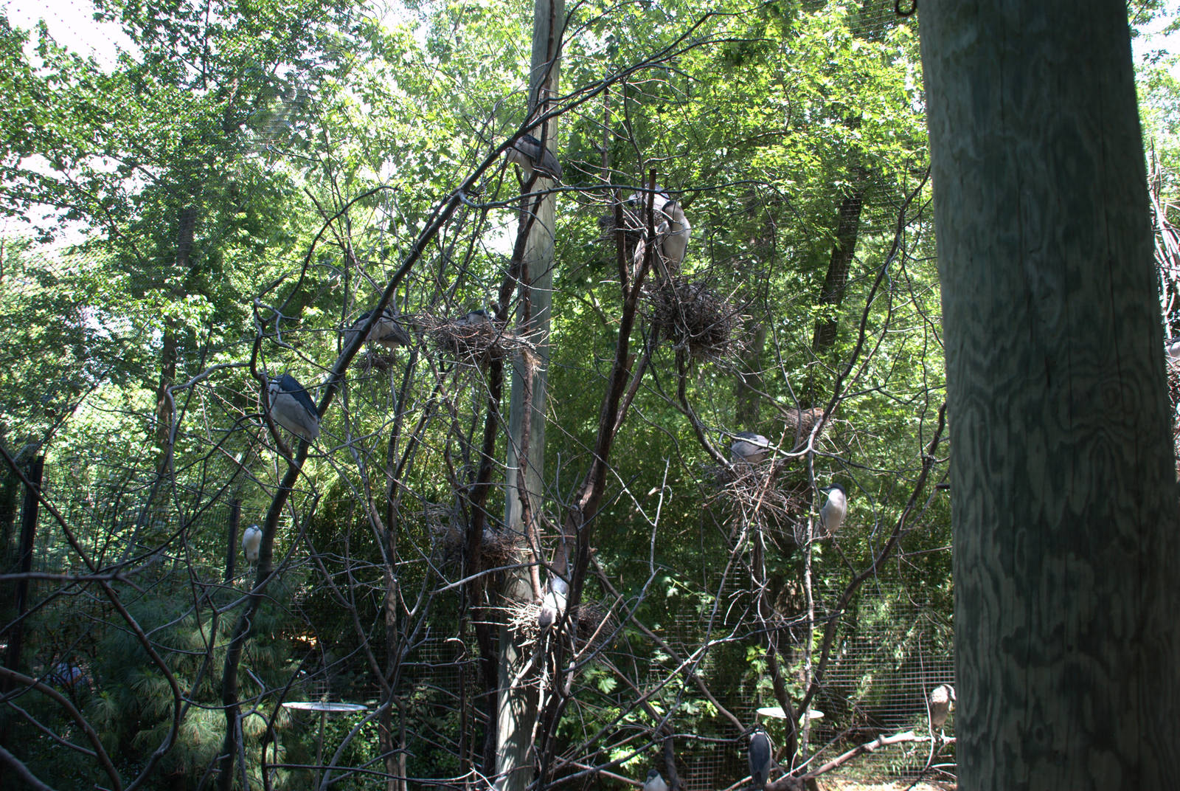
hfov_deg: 67.3
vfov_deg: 48.1
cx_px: 590
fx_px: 886
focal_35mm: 27
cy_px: 396
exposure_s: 1/100
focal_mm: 18
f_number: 5
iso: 200
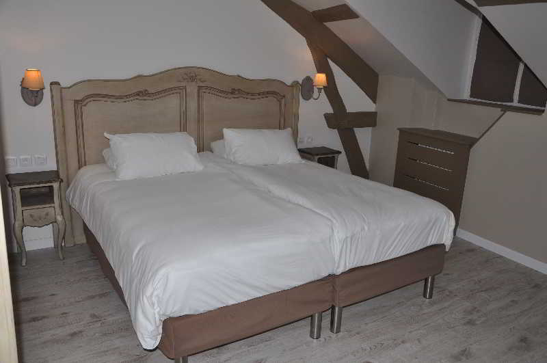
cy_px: 182
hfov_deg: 59.6
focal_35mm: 32
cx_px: 274
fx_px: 478
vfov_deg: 41.6
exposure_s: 1/125
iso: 200
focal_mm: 21
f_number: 5.6
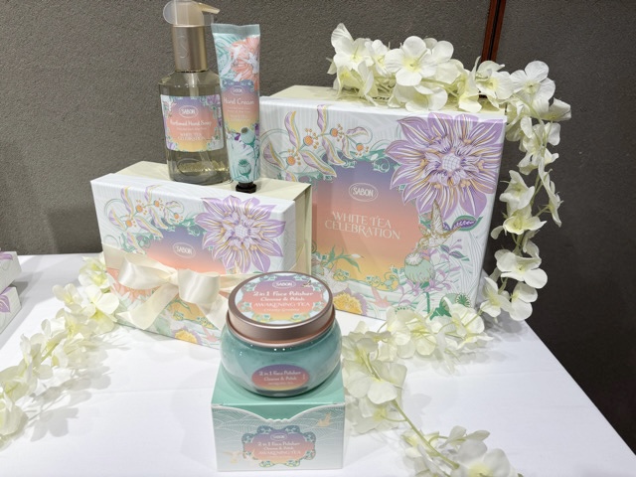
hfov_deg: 67.3
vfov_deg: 53.1
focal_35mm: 26
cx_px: 318
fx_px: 478
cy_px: 238
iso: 50
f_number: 1.6
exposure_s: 1/285
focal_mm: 5.96
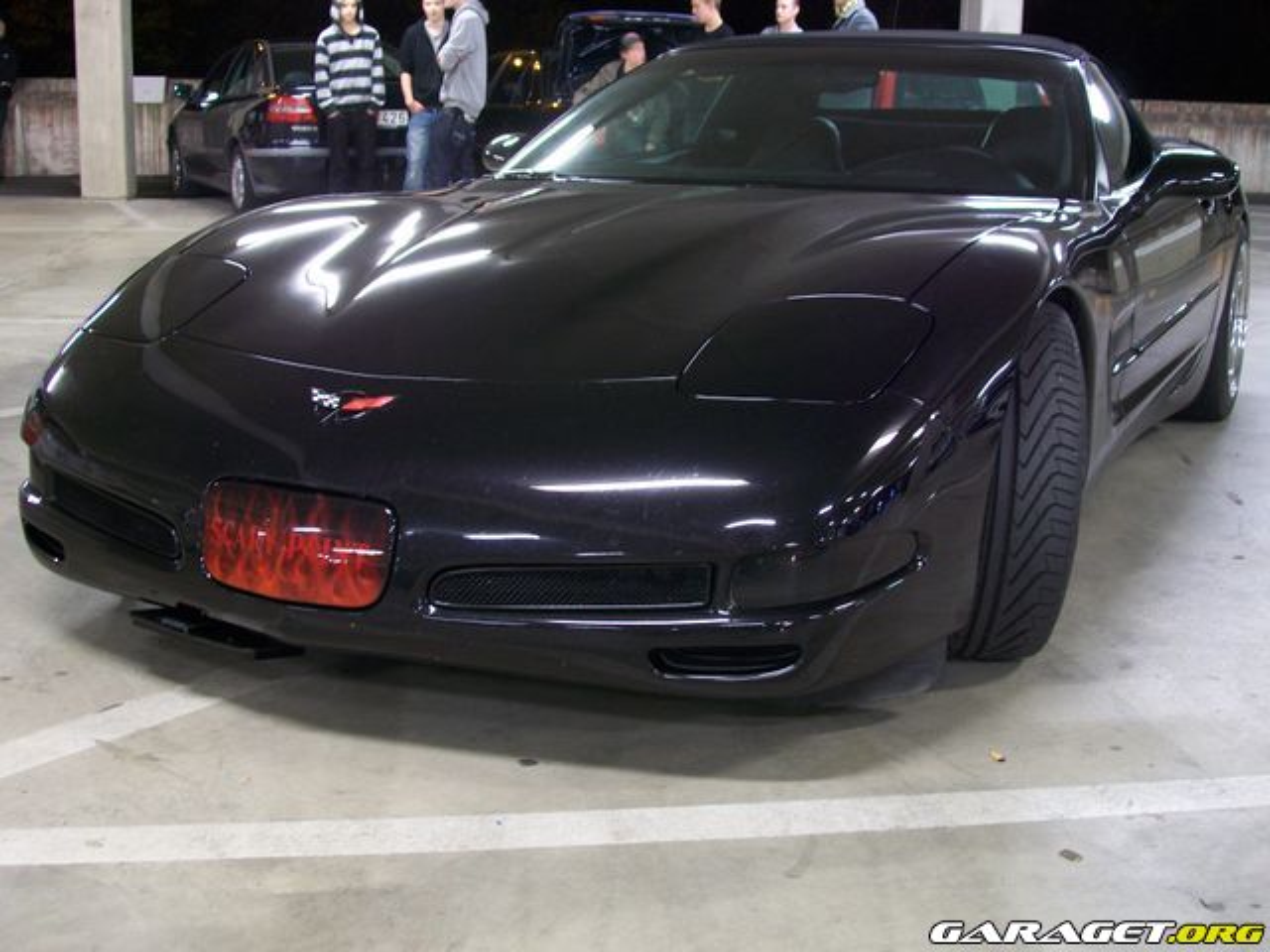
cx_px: 635
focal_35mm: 45
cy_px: 476
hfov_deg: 42.1
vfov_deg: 32.2
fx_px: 1651
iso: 64
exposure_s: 1/2
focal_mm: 7.6
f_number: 3
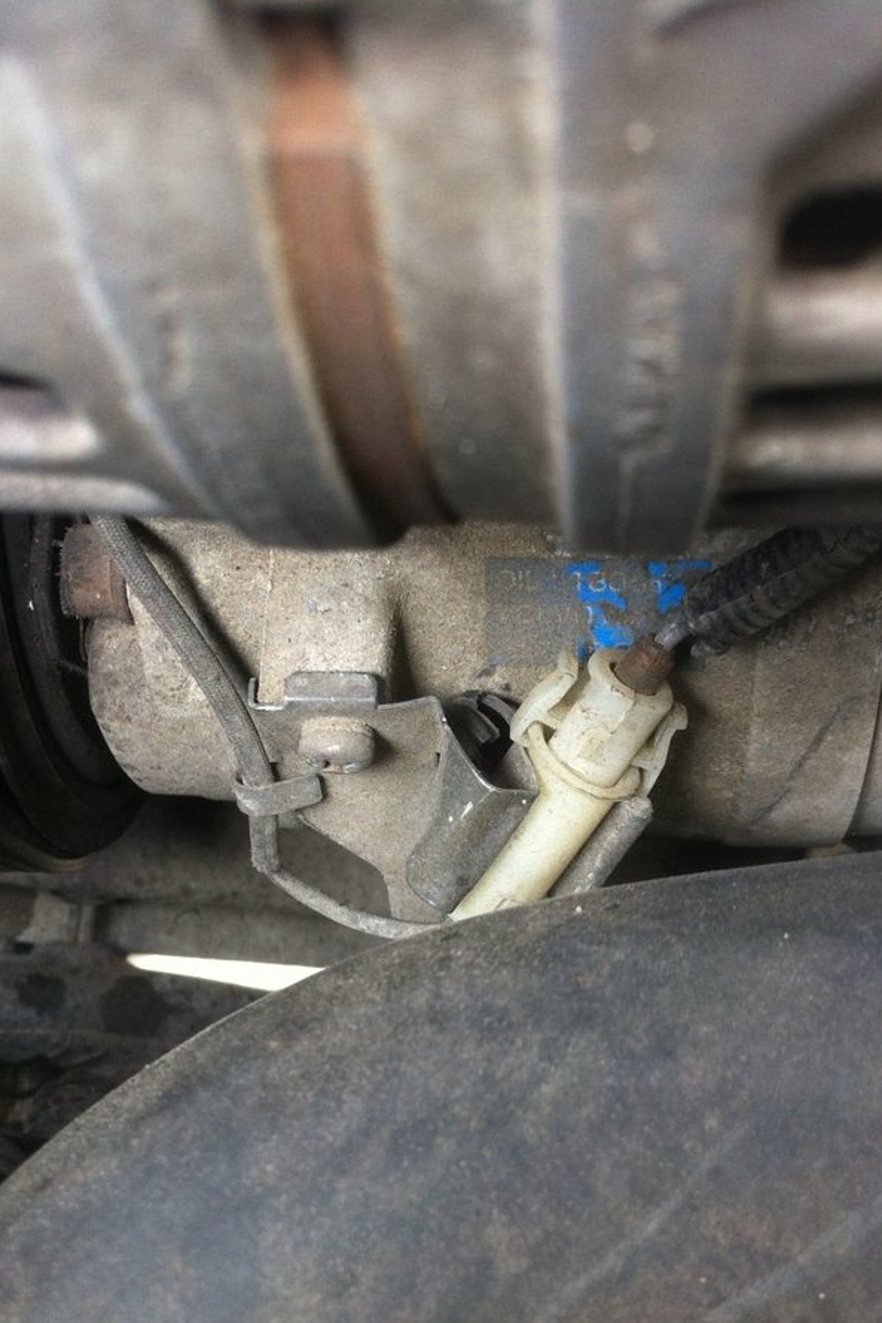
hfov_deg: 27.4
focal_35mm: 49
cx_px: 558
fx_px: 1801
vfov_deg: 40.4
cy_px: 664
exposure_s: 1/15
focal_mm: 3.85
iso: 125
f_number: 2.8
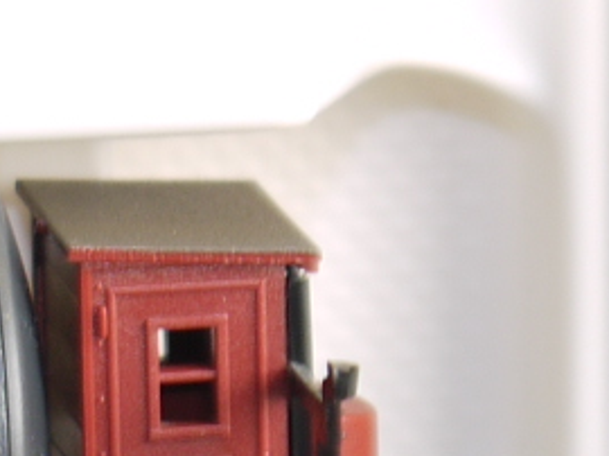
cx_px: -801
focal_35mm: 440
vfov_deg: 3.4
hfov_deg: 4.4
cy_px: 530
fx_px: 7734
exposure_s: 1/40
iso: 100
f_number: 4.9
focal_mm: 29
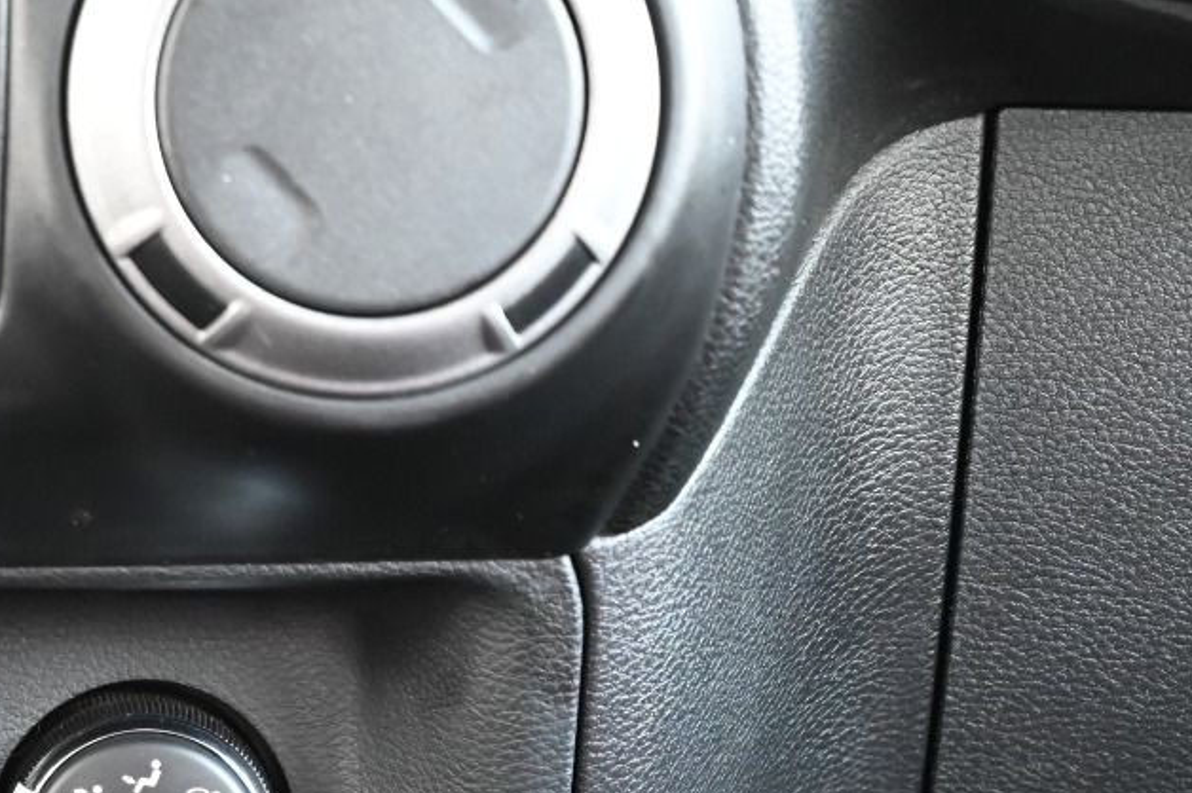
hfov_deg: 11.1
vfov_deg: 7.5
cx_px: -273
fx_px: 5990
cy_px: 858
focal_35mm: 181
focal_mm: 70
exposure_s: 1/60
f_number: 4
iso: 4500
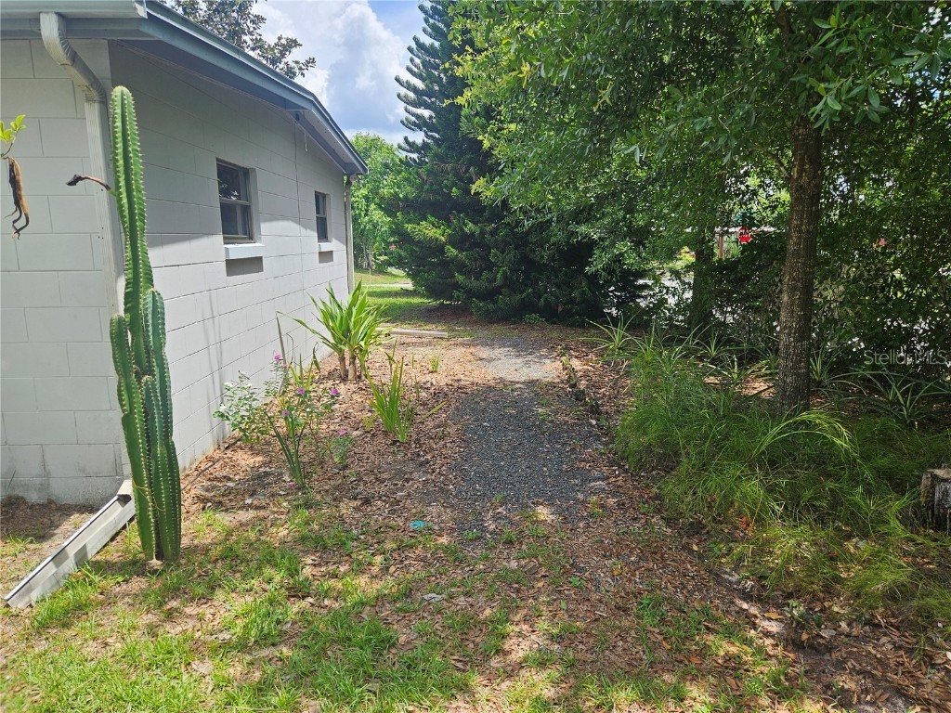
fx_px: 632
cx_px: 476
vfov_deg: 58.9
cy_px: 356
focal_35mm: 23
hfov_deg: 73.9
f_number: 1.8
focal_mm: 5.4
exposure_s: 1/728
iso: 25
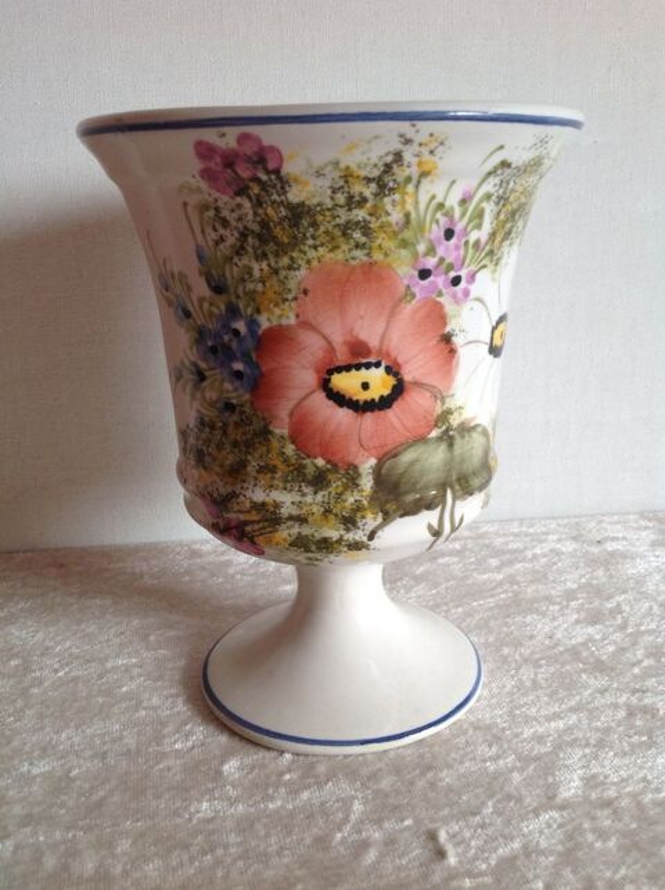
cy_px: 445
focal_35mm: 35
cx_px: 332
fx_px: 899
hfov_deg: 40.6
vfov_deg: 52.7
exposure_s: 1/40
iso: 64
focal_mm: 4.28
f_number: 2.4
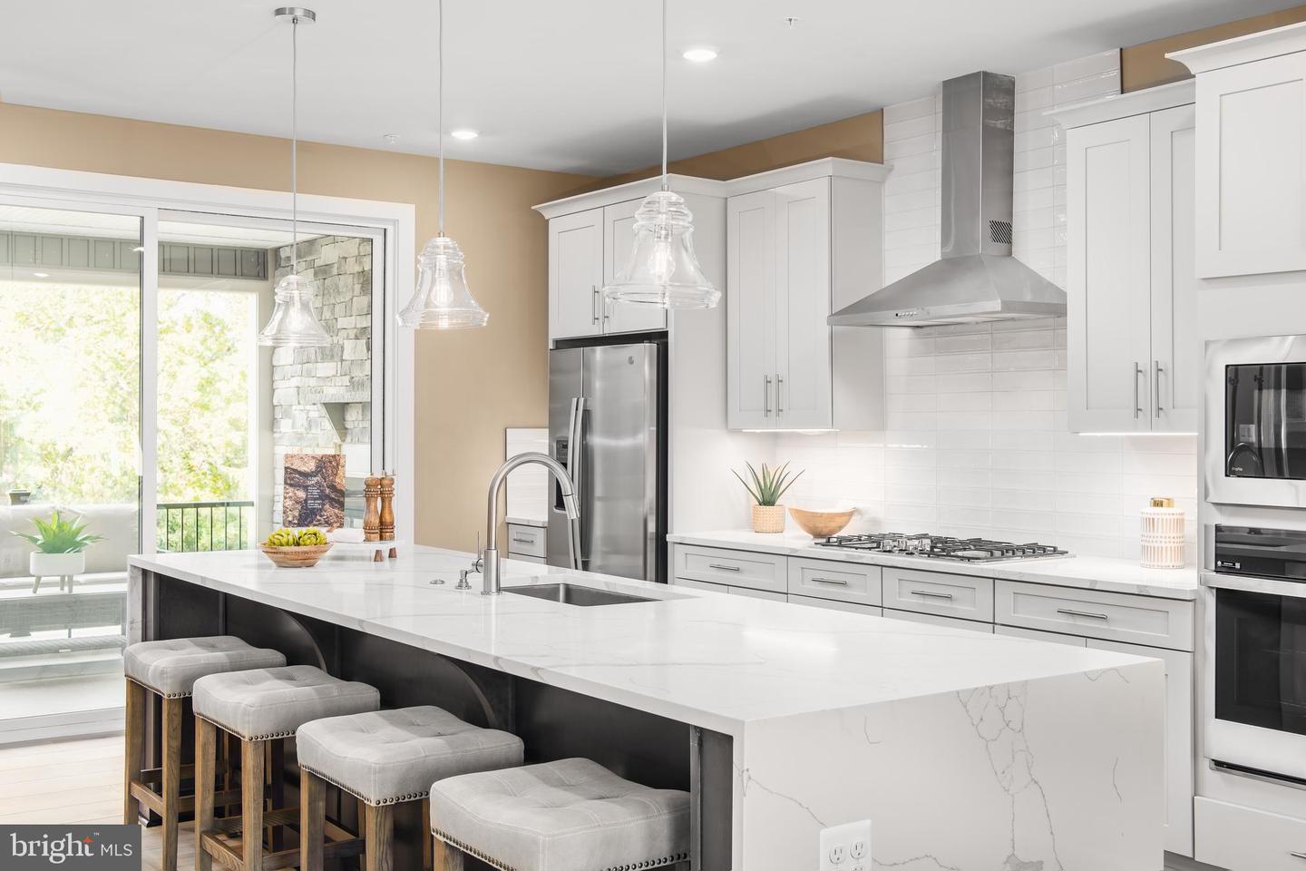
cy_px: 436
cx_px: 653
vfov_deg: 35.1
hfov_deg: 50.7
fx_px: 1378
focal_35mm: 38
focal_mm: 38
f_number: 8
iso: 200
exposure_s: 1/250
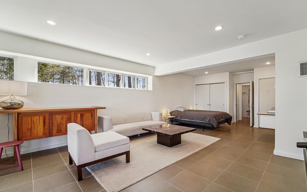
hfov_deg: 101.4
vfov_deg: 74.7
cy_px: 104
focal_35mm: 15
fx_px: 126
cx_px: 156
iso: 400
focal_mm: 14
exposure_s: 1/60
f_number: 8
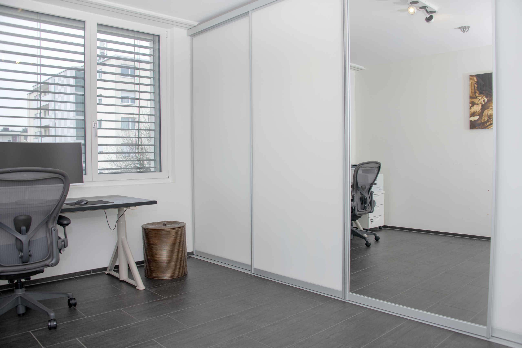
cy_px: 174
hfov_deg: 65.5
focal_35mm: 28
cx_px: 261
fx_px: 406
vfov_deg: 46.4
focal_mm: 28
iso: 320
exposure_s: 1/60
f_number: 5.6
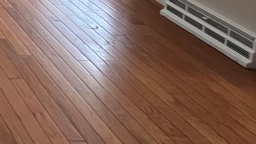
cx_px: -186
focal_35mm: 58
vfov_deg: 16.0
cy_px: -147
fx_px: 394
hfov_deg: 23.0
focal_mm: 1.57
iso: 250
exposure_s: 1/120
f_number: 1.8
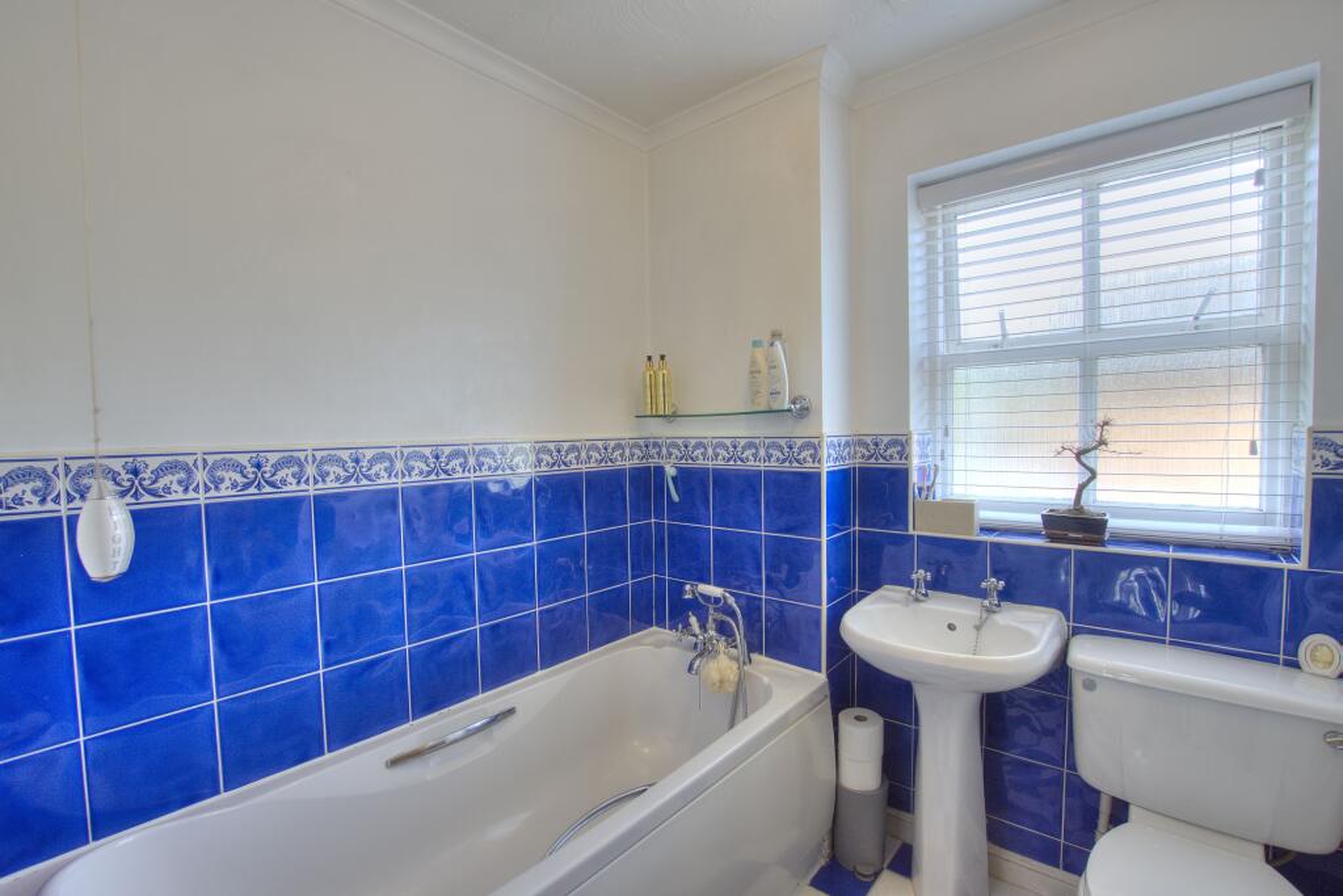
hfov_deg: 95.0
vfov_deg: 72.1
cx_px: 672
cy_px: 448
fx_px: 616
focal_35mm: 16
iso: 400
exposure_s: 1/25
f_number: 8
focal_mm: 11
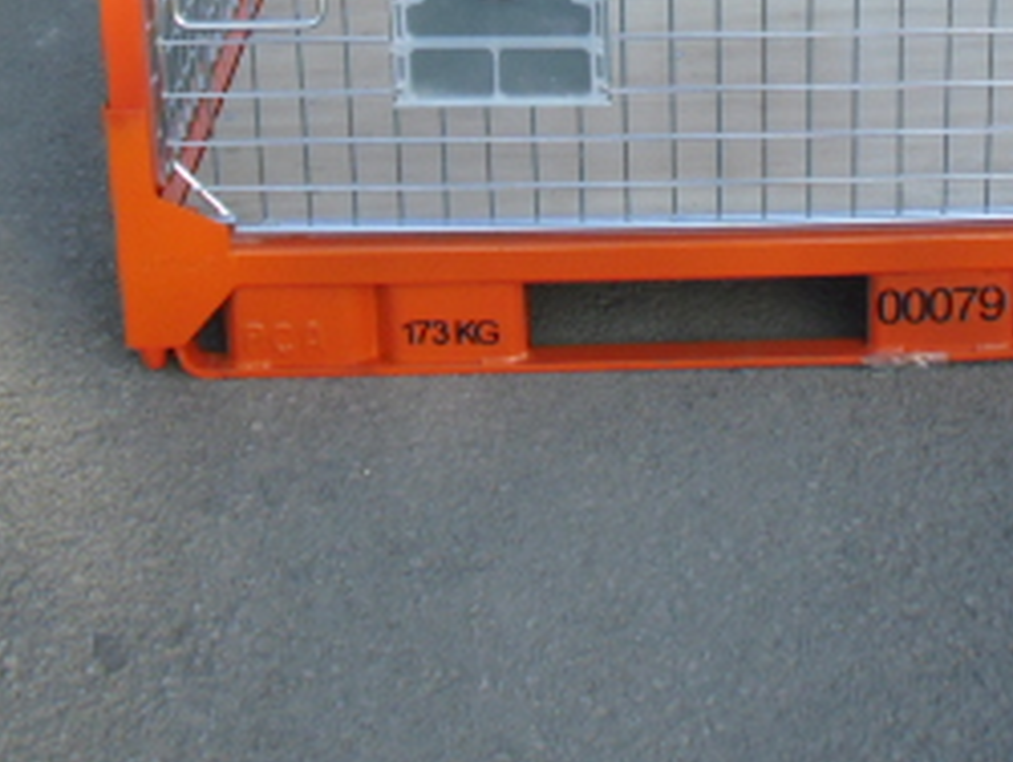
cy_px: -199
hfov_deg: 20.8
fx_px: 2695
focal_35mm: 92
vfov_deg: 15.4
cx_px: 952
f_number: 3.1
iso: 100
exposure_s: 1/320
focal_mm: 6.3
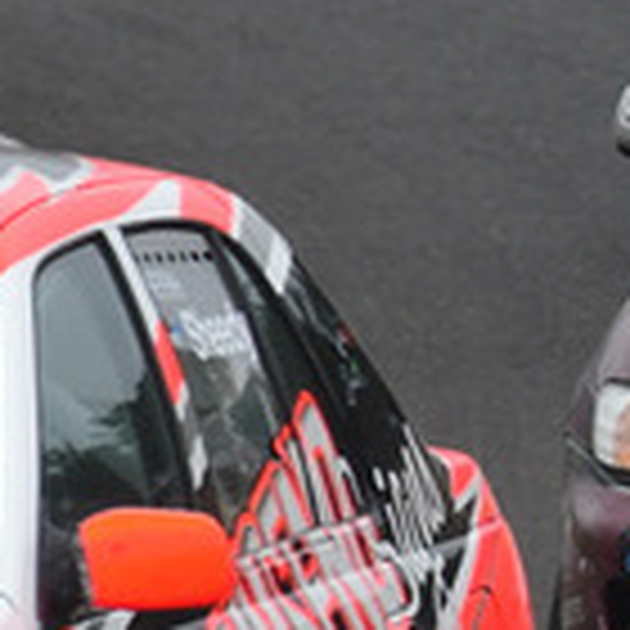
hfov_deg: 0.5
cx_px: 1300
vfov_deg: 0.5
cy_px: -122
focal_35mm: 3638
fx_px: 74909
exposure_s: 1/640
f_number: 10
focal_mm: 500
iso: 640
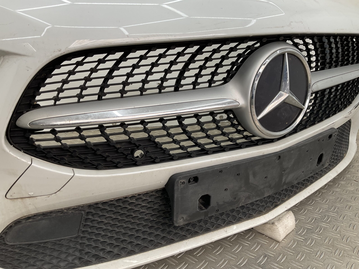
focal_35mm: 29
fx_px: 301
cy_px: 134
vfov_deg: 48.2
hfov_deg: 61.7
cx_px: 180
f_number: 1.8
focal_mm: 3
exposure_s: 1/100
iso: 25
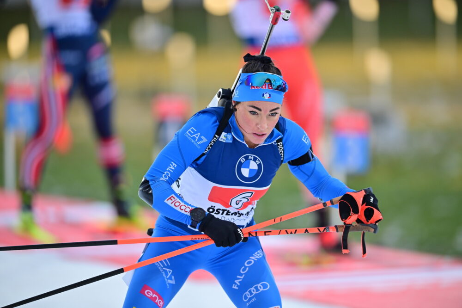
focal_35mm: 400
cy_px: 154
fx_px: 5131
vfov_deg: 3.4
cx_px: 231
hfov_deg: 5.2
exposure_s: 1/1250
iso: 560
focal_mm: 400
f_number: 2.8
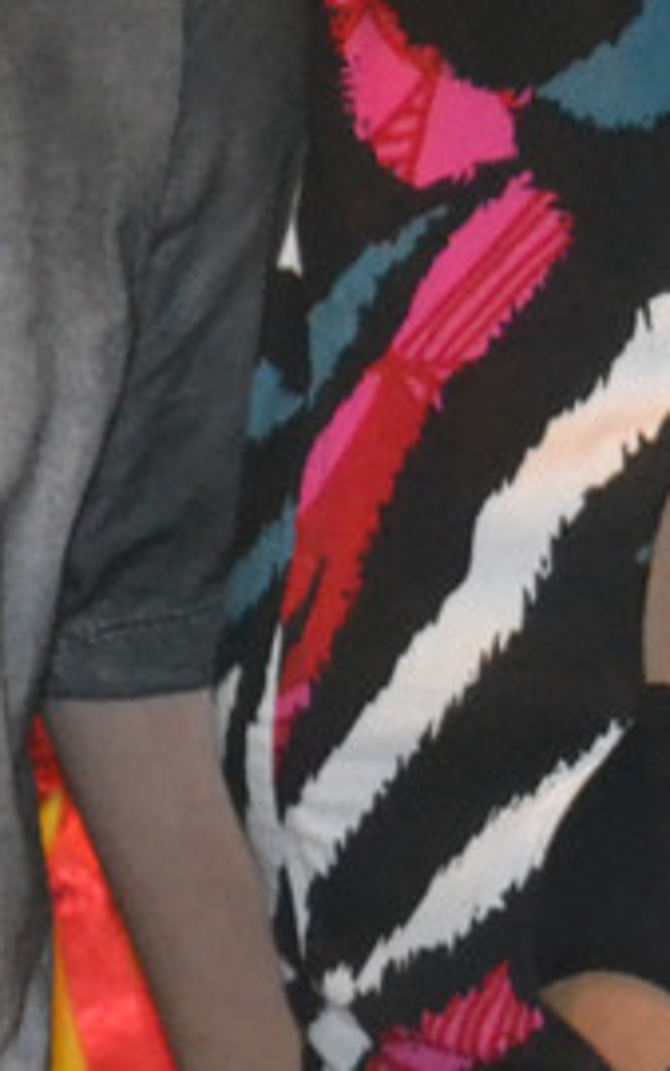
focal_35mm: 305
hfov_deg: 4.3
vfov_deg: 6.8
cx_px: 1277
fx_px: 8909
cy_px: -309
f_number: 5.3
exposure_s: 1/60
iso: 3200
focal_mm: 45
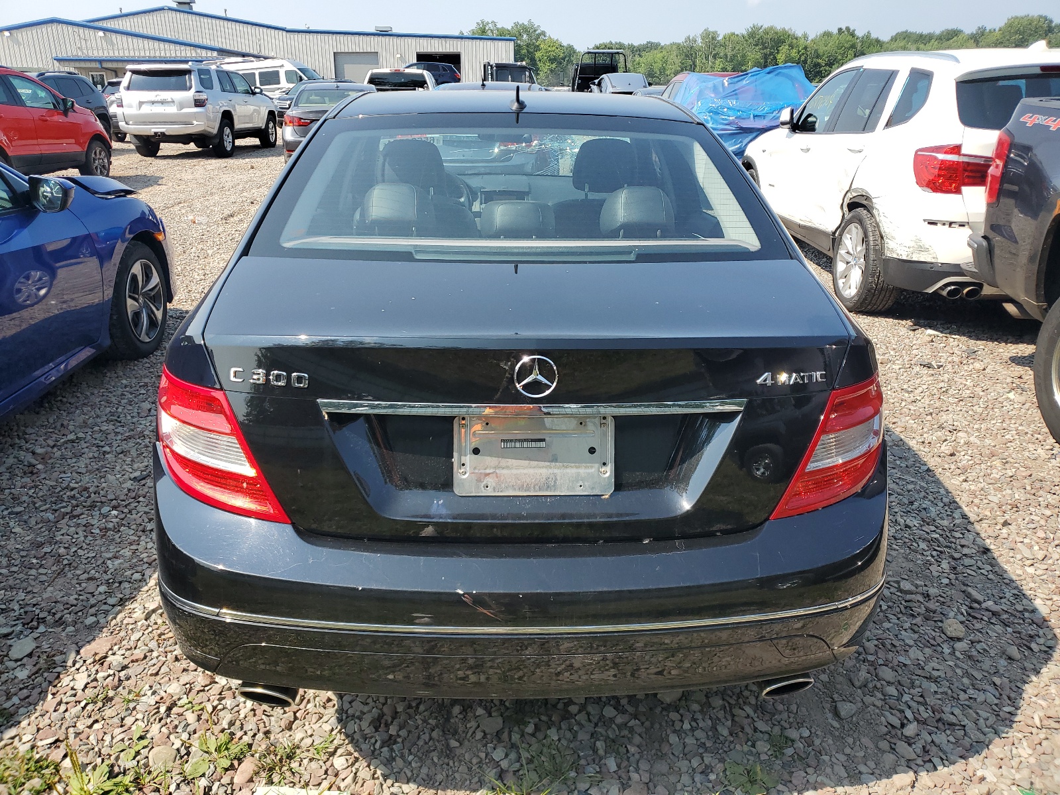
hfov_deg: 67.3
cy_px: 398
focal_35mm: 26
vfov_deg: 53.1
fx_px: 796
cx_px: 530
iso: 50
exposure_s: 1/1667
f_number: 1.5
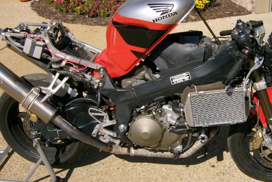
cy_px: 57
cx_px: 161
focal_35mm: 47
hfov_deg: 41.8
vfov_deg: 28.4
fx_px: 355
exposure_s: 1/953
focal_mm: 6
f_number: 4.7
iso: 100
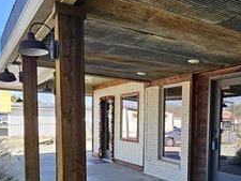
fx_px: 258
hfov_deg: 47.5
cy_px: 139
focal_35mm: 37
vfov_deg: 37.6
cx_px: 191
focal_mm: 1.74
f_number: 2.2
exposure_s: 1/262
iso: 40
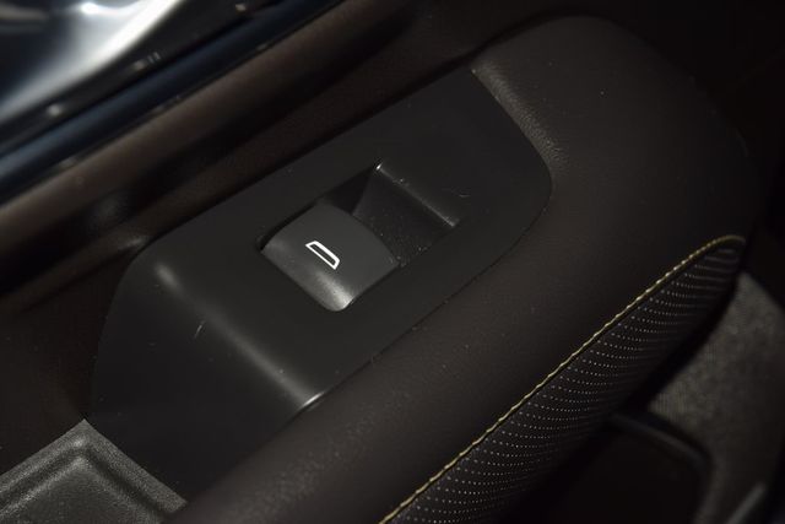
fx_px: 2290
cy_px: 262
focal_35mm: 105
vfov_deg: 13.0
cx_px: 392
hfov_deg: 19.5
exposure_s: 1/125
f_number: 8
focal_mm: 70
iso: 100
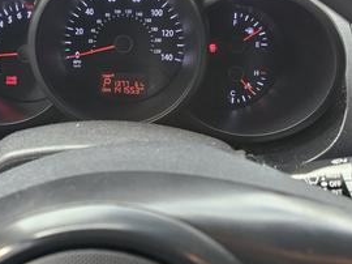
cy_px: 41
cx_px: 102
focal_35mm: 43
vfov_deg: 32.3
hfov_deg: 42.9
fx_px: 437
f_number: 1.7
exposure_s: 1/207
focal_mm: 6.3
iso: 200
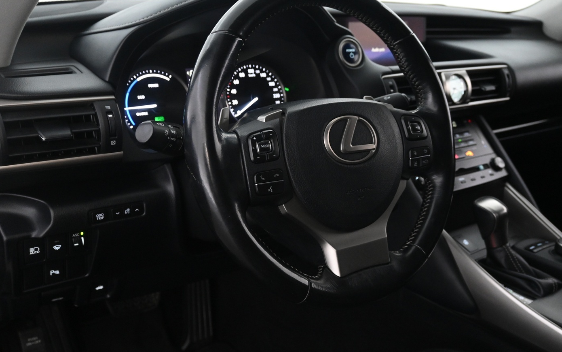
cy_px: 184
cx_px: 300
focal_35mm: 38
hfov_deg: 51.2
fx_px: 587
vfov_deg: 33.3
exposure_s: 1/30
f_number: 4
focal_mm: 21.5
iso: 2000
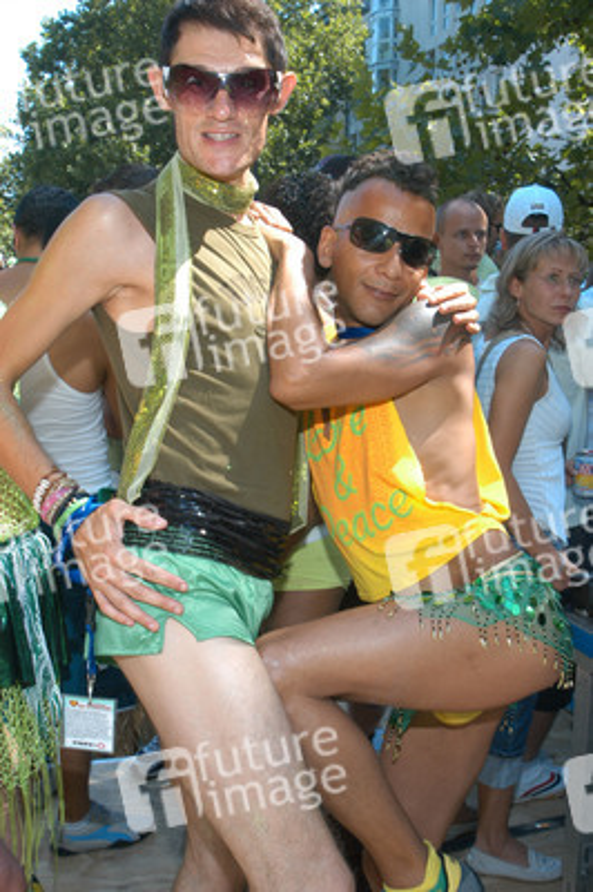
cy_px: 446
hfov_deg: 36.8
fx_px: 891
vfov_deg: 53.2
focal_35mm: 36
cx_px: 296
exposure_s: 1/90
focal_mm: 24
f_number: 8
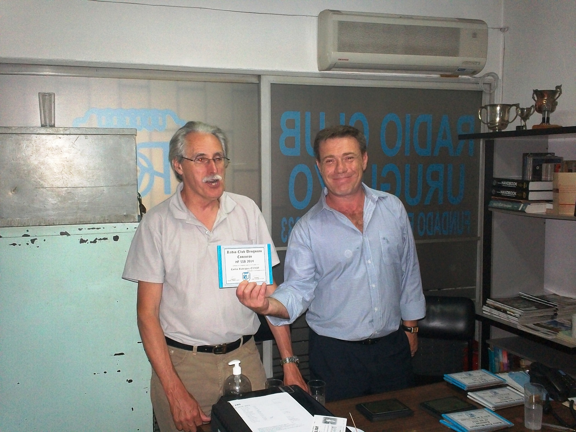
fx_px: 632
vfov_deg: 37.7
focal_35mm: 38
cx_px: 288
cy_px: 216
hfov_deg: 49.0
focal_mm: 6.3
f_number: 4.5
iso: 250
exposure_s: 1/30
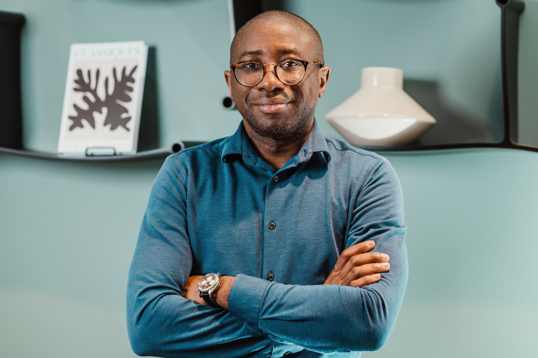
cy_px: 179
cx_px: 269
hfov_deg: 23.9
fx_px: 1269
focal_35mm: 85
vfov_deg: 16.0
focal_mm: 85
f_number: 2.8
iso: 1000
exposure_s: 1/200
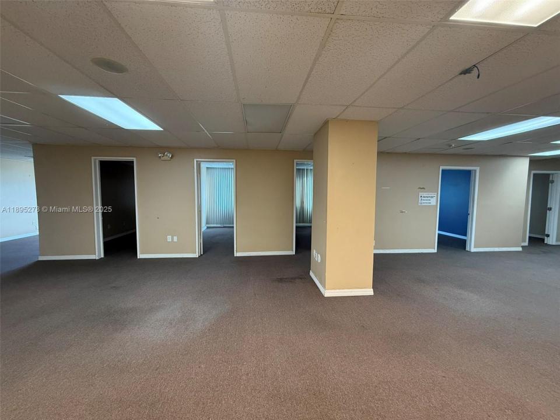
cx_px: 280
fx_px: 226
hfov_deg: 102.1
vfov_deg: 85.7
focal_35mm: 14
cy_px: 210
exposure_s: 1/60
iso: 250
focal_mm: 2.22
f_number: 2.2
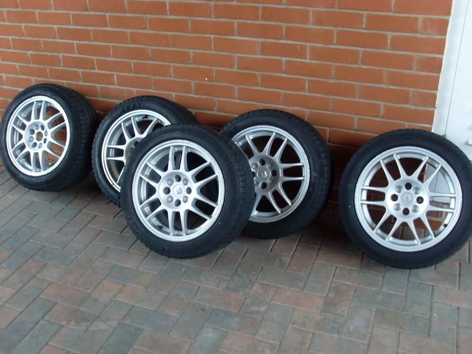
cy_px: 177
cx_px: 236
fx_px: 518
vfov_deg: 37.7
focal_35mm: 38
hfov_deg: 49.0
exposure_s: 1/60
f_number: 3
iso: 100
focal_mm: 6.3
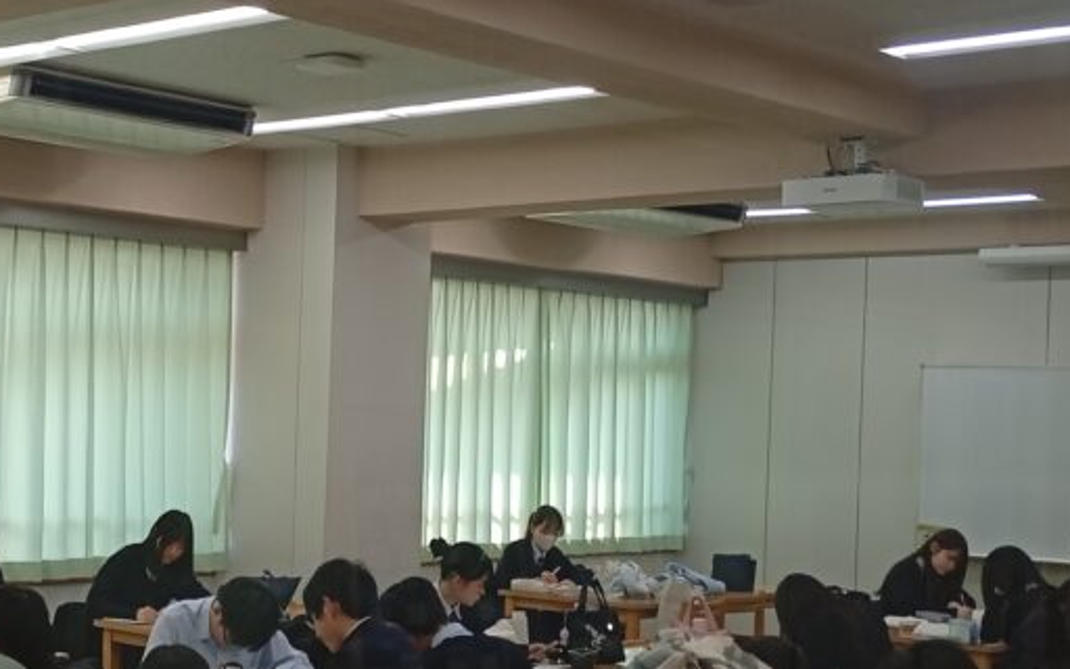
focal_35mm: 68
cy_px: 443
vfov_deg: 19.1
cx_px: 242
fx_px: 1983
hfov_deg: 29.6
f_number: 1.8
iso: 65
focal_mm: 3.84
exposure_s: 1/100
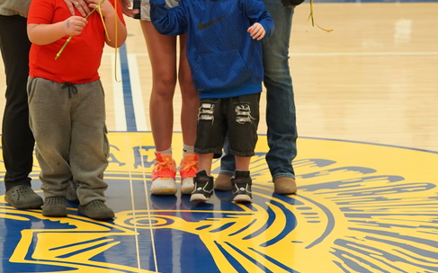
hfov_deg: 13.9
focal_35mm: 150
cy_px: 18
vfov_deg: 8.7
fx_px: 1790
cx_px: 132
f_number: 4
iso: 2000
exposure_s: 1/160
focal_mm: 70
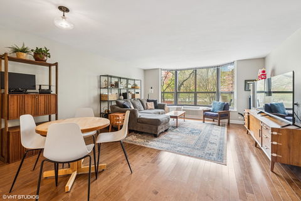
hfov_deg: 96.7
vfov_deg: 73.7
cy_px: 100
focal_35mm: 16
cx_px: 150
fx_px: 134
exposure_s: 1/60
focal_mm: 16
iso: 400
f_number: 8
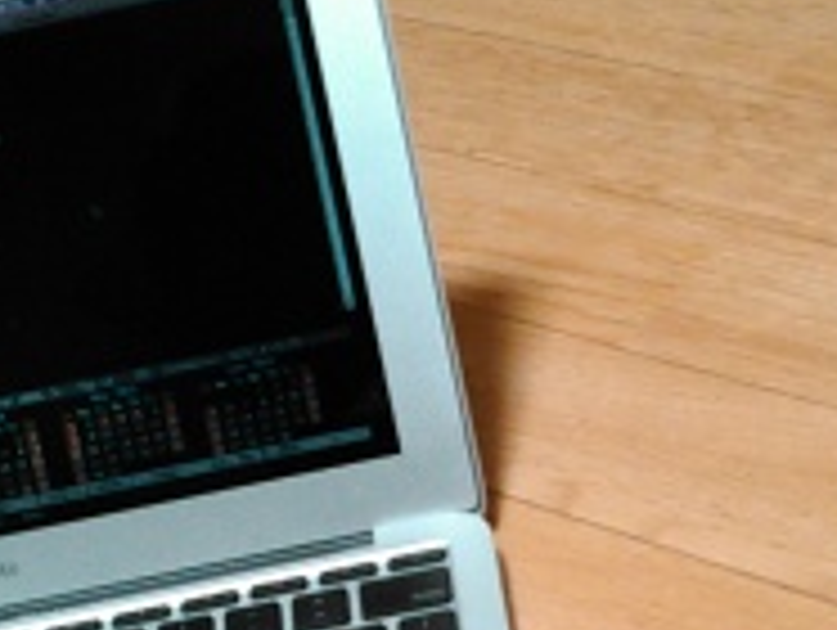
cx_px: 536
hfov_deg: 19.0
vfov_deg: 14.1
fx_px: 2494
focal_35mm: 103
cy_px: 702
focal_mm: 4
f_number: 2.4
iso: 400
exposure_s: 1/15
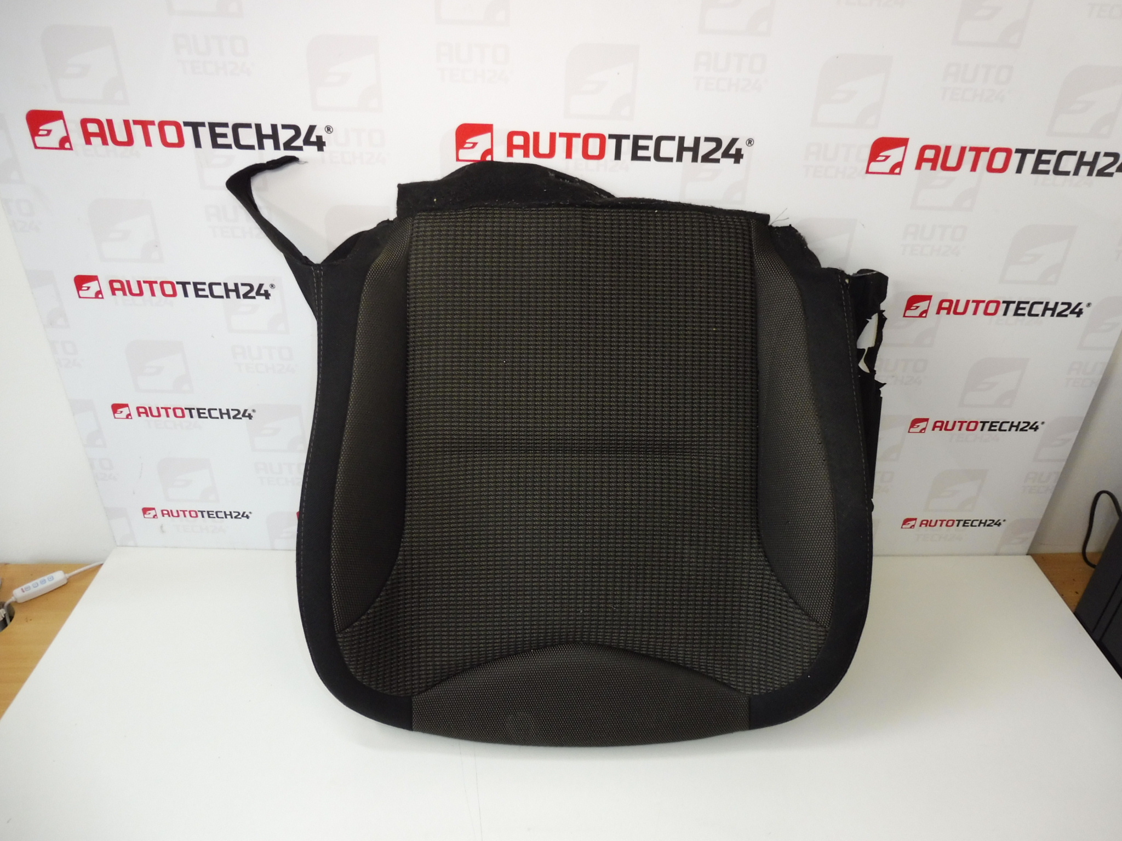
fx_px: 778
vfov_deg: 56.8
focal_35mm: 24
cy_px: 420
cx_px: 561
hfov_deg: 71.6
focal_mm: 4.3
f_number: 3.5
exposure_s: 1/60
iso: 200
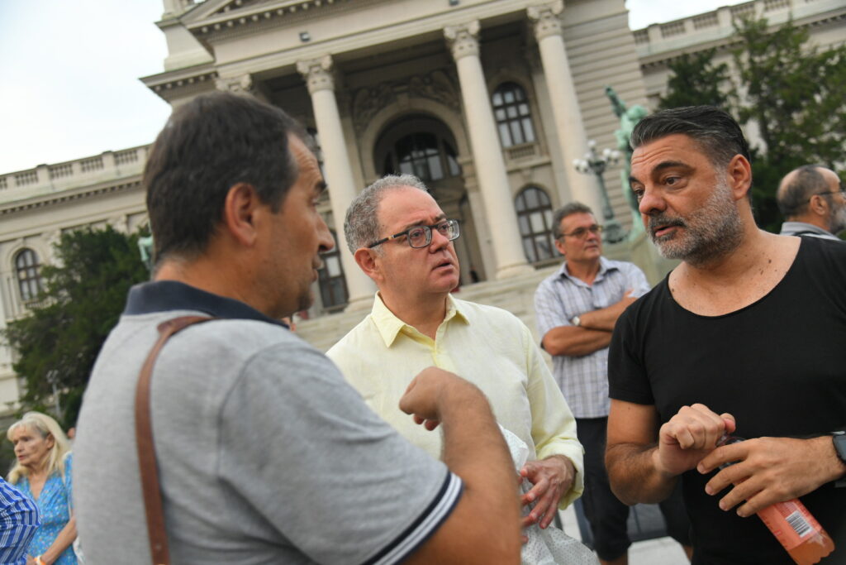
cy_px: 282
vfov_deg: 37.9
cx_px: 423
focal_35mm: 35
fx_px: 823
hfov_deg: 54.4
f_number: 4
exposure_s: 1/640
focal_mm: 35
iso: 1600
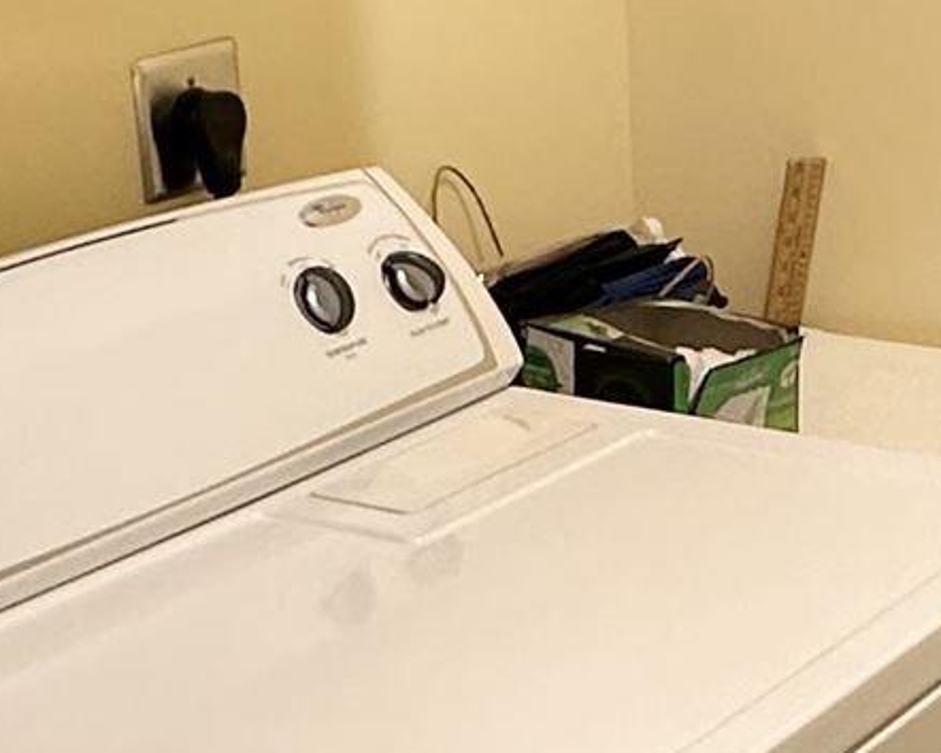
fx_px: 2647
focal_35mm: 95
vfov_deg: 16.2
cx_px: 786
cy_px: 423
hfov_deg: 19.9
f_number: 2.2
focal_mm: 2.22
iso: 200
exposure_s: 1/60
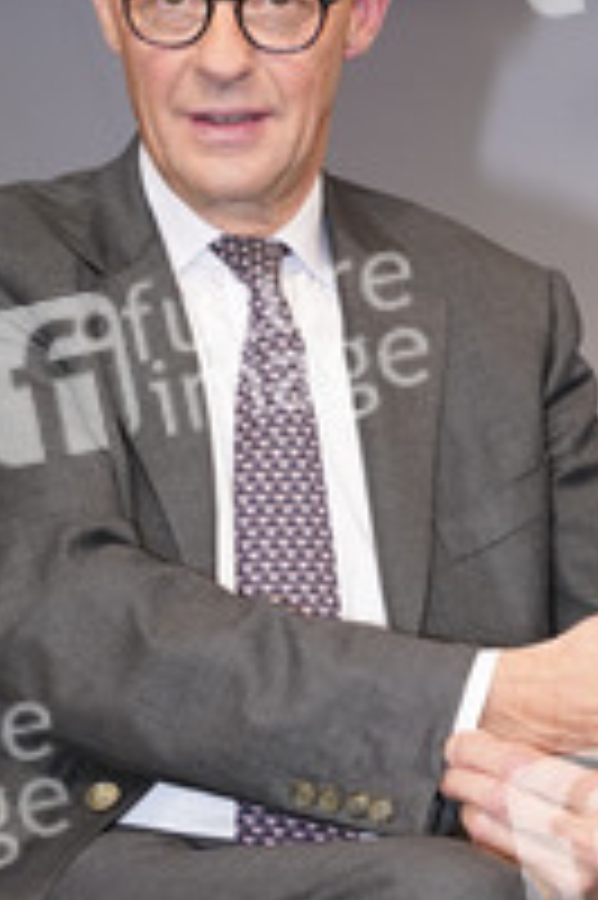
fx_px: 2695
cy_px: 585
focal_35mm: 108
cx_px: 328
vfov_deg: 18.9
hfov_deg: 12.7
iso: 2000
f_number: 5.6
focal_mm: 54
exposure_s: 1/125
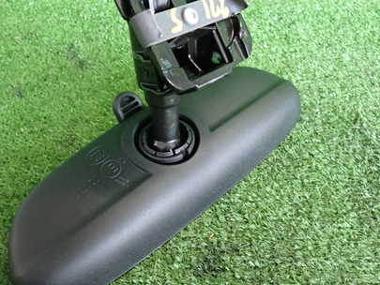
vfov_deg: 38.7
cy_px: 136
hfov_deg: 50.1
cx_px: 176
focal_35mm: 37
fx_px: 406
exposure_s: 1/100
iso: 1000
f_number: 2
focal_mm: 4.5
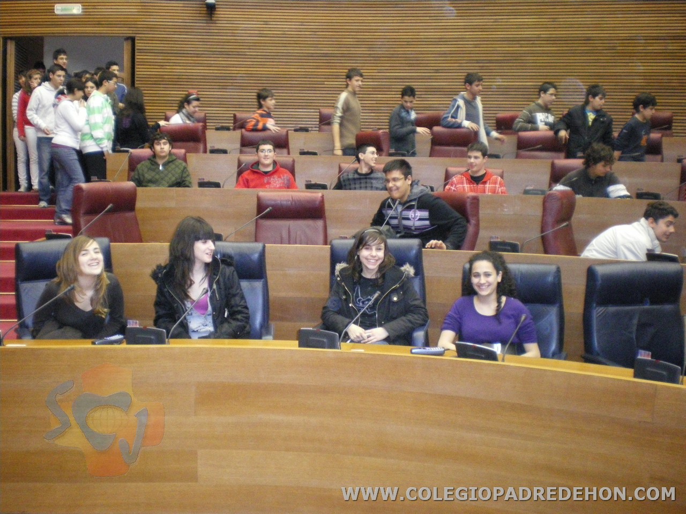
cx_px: 343
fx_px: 713
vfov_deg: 39.7
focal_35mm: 36
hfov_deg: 51.4
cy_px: 257
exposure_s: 1/50
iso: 800
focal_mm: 6.3
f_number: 3.1
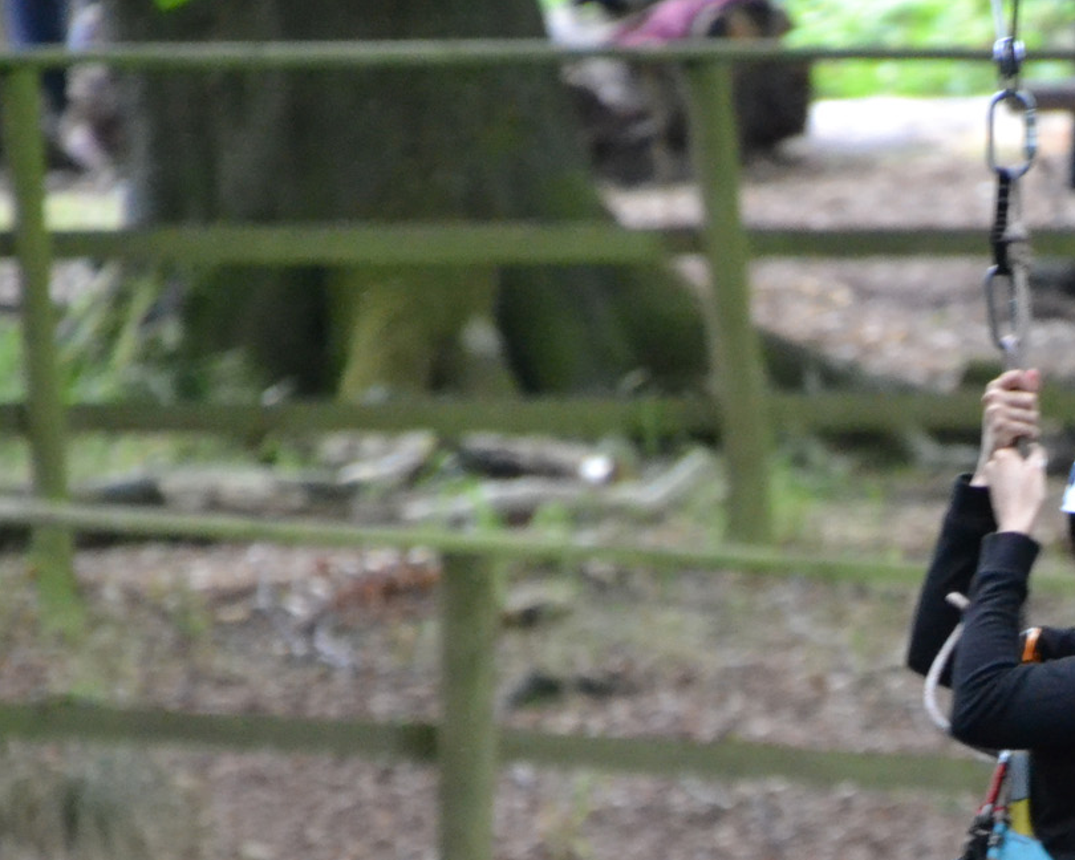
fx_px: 33184
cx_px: 1113
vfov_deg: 1.5
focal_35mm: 1043
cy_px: 766
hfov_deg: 1.9
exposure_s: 1/200
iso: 3200
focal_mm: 300
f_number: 6.3
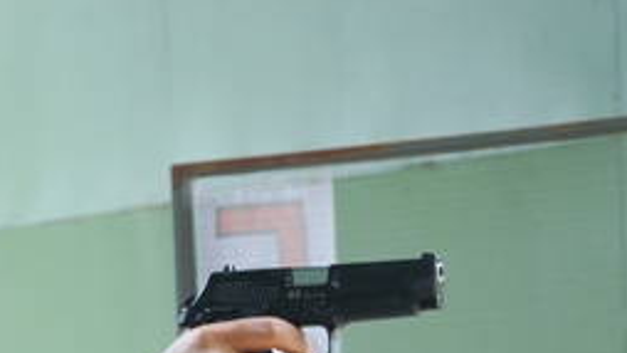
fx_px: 4091
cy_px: 501
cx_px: 15
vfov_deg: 4.9
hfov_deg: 8.7
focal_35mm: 246
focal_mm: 62
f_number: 8
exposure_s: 1/125
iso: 320
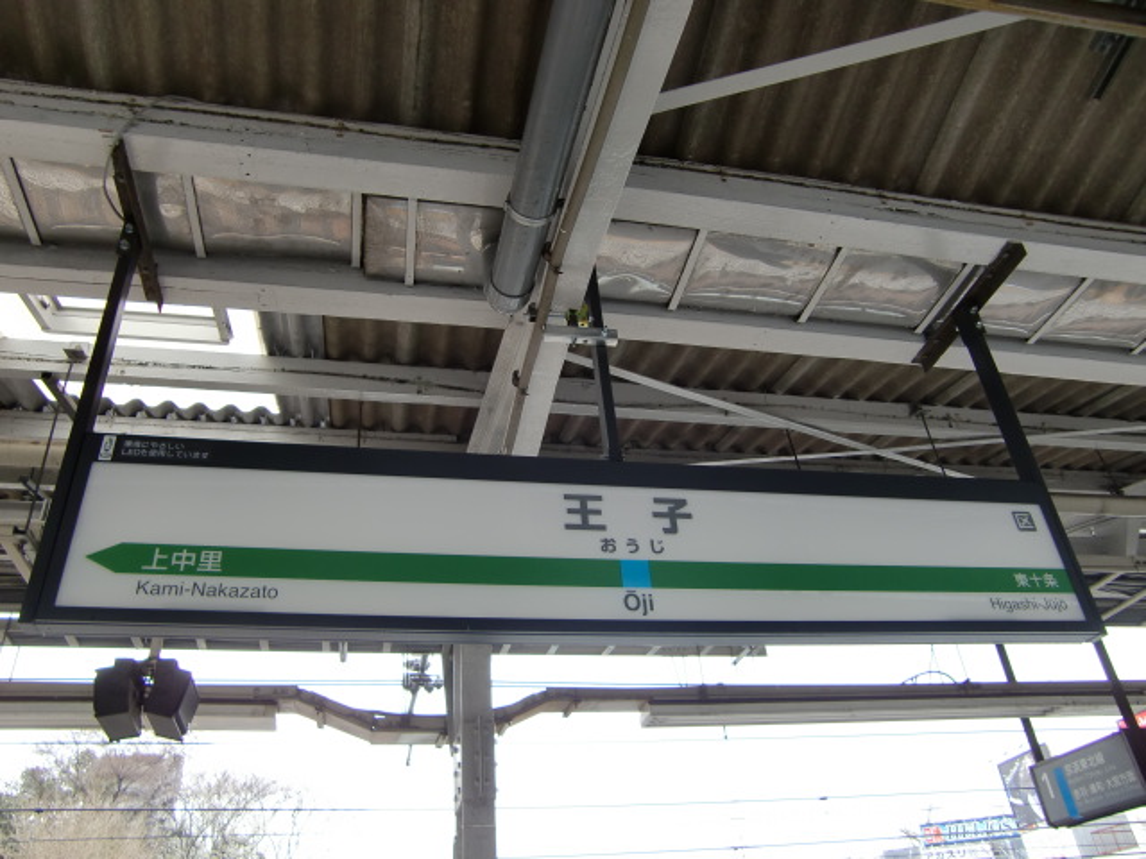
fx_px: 927
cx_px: 573
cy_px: 430
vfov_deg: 49.7
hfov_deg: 63.4
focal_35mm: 28
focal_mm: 4.9
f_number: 2.6
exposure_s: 1/100
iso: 64
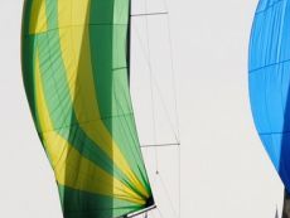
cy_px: 115
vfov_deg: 2.4
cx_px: 120
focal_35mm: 613
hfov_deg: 3.2
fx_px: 5141
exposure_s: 1/1000
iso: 100
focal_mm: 122
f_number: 8
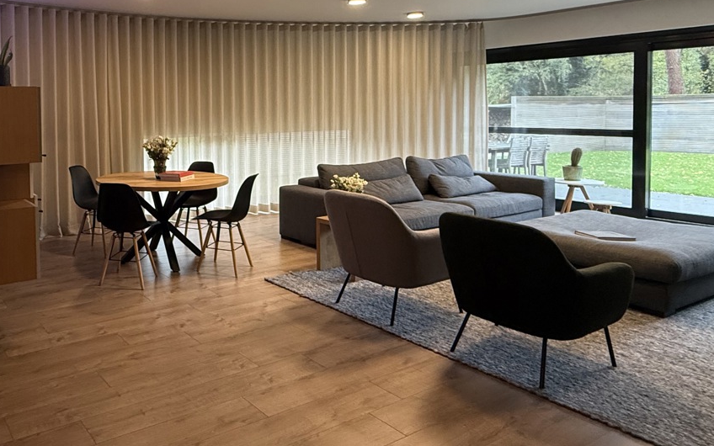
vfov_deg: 43.6
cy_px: 130
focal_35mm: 28
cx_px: 165
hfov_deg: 62.1
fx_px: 545
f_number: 2.2
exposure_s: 1/100
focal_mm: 2.22
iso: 320
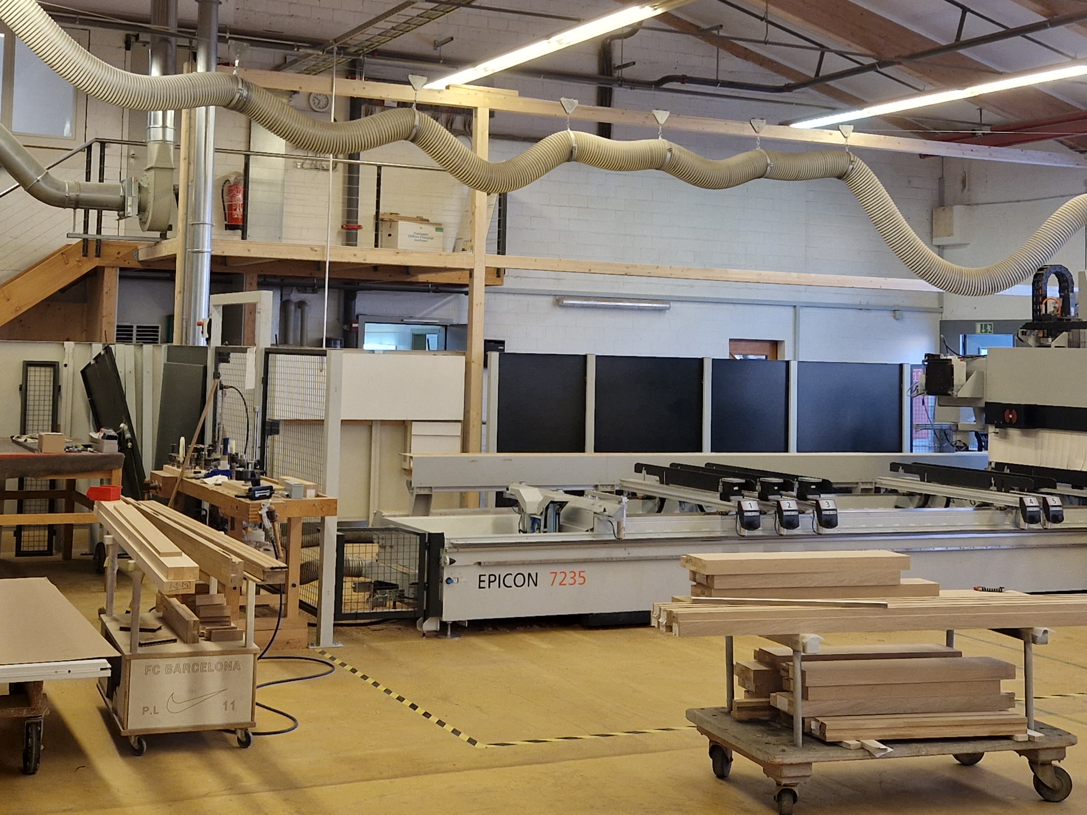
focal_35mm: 48
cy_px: 239
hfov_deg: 39.6
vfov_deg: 29.9
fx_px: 1507
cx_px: 470
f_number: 1.8
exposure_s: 1/180
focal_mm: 5.4
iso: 160
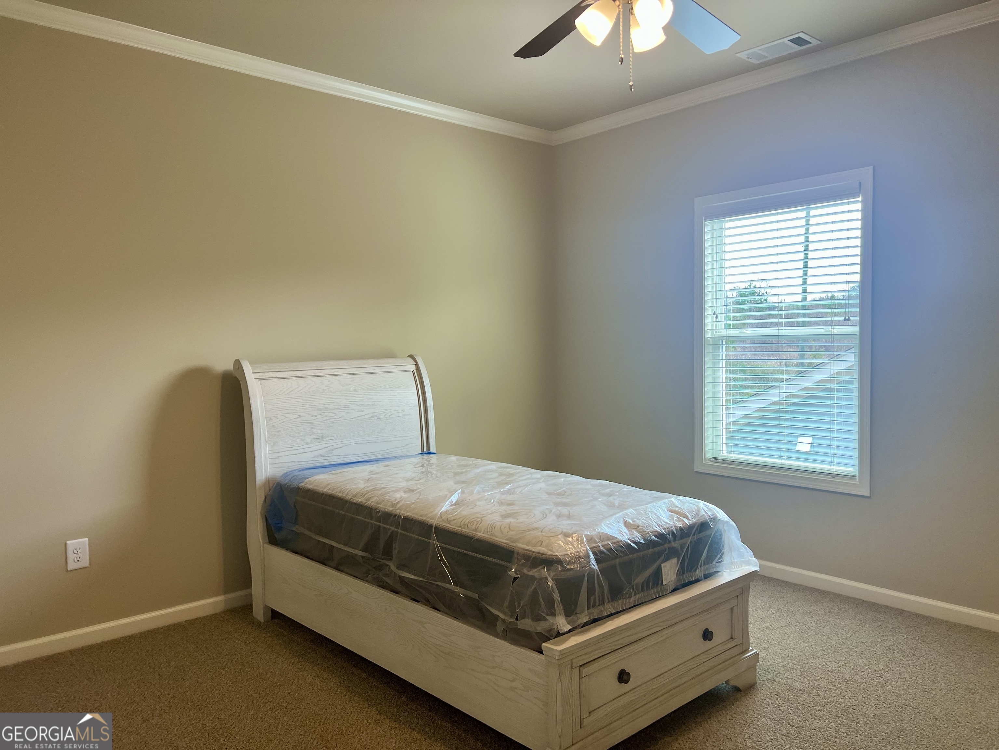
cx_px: 500
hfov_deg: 67.3
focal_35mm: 26
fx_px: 750
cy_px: 375
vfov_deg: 53.1
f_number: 1.5
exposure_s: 1/120
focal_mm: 5.7
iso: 80
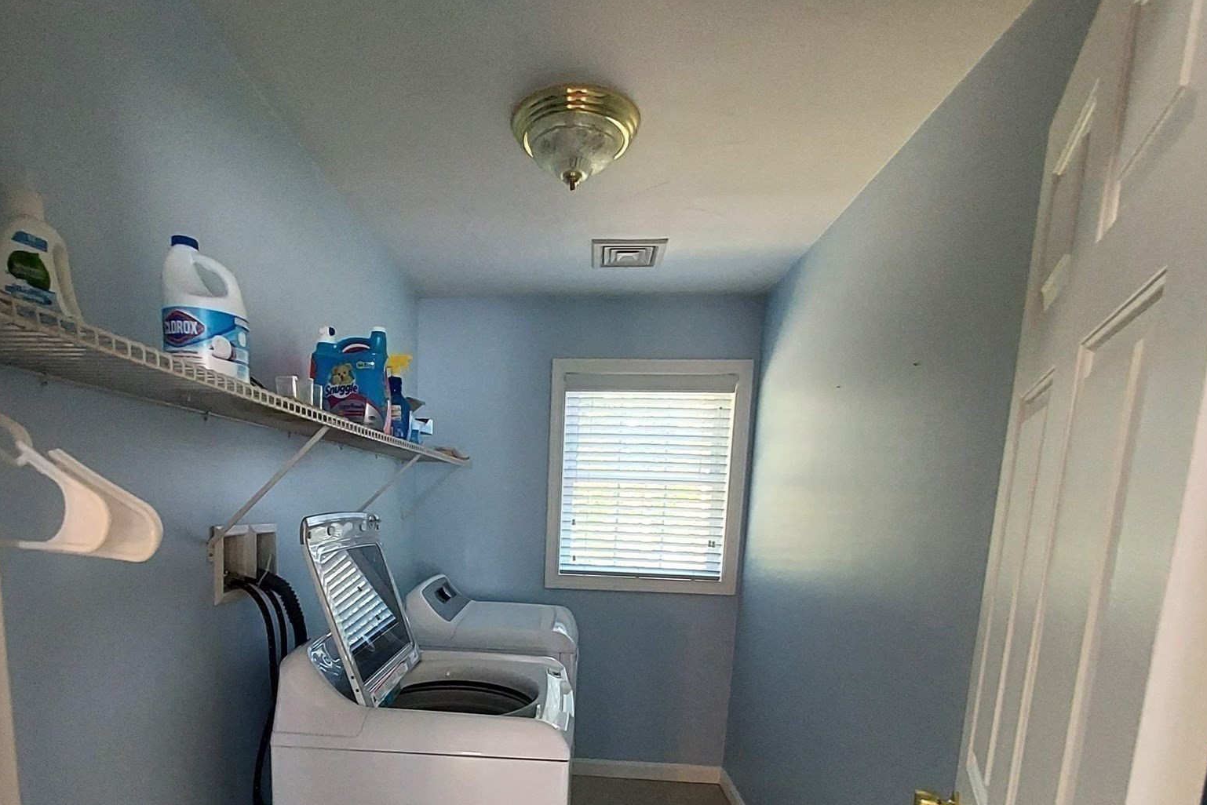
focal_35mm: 18
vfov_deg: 63.7
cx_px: 513
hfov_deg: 89.4
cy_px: 598
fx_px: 604
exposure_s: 1/60
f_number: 2.2
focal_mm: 1.42
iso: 250
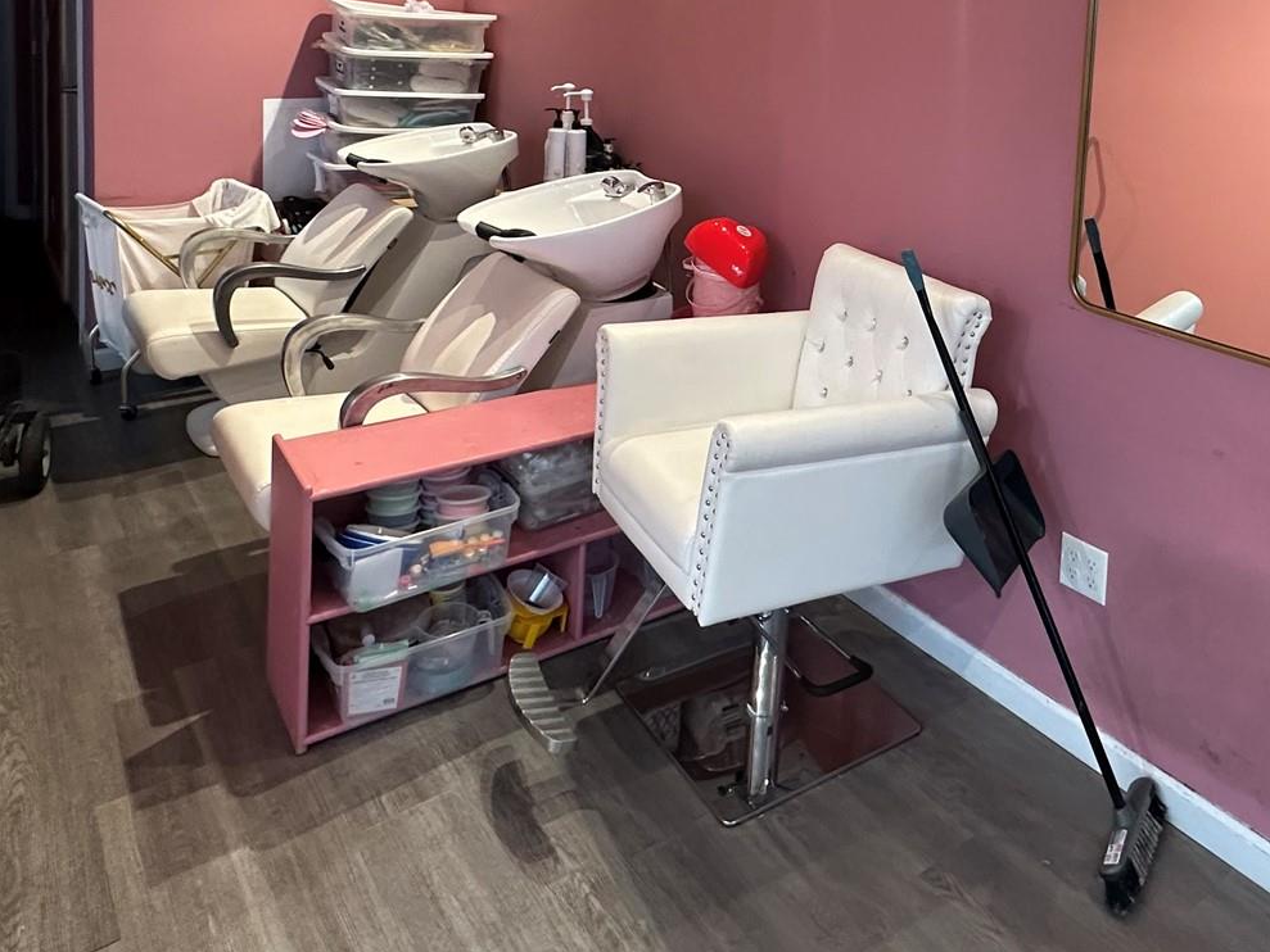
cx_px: 860
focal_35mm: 29
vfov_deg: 43.9
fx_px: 1064
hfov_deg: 60.0
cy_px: 92
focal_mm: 2.22
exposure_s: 1/60
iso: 250
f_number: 2.2
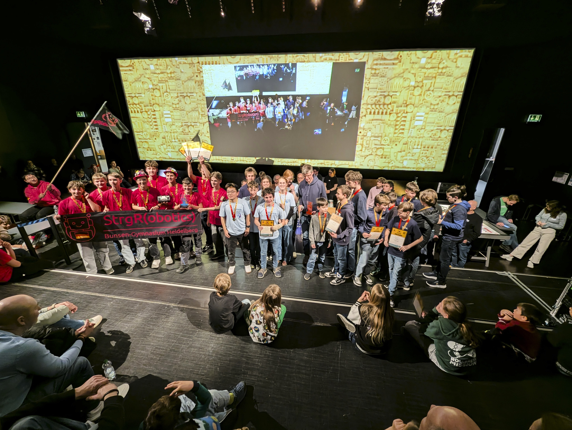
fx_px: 215
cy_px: 215
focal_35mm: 13
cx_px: 286
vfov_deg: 90.1
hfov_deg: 106.1
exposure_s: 1/29
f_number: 2.2
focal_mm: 1.95
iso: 143
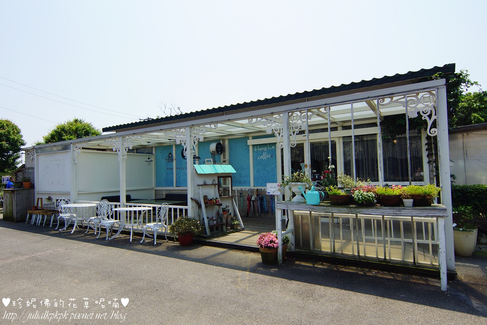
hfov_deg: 85.4
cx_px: 244
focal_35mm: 20
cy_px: 162
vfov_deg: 63.2
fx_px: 264
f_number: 4
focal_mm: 13
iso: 100
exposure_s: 1/1000
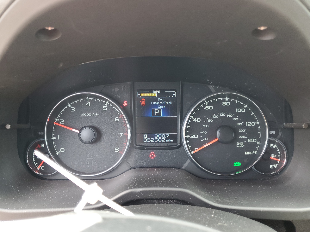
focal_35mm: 26
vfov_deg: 53.1
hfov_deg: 67.3
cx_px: 155
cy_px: 116
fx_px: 233
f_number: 1.5
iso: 77
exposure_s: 1/60.2
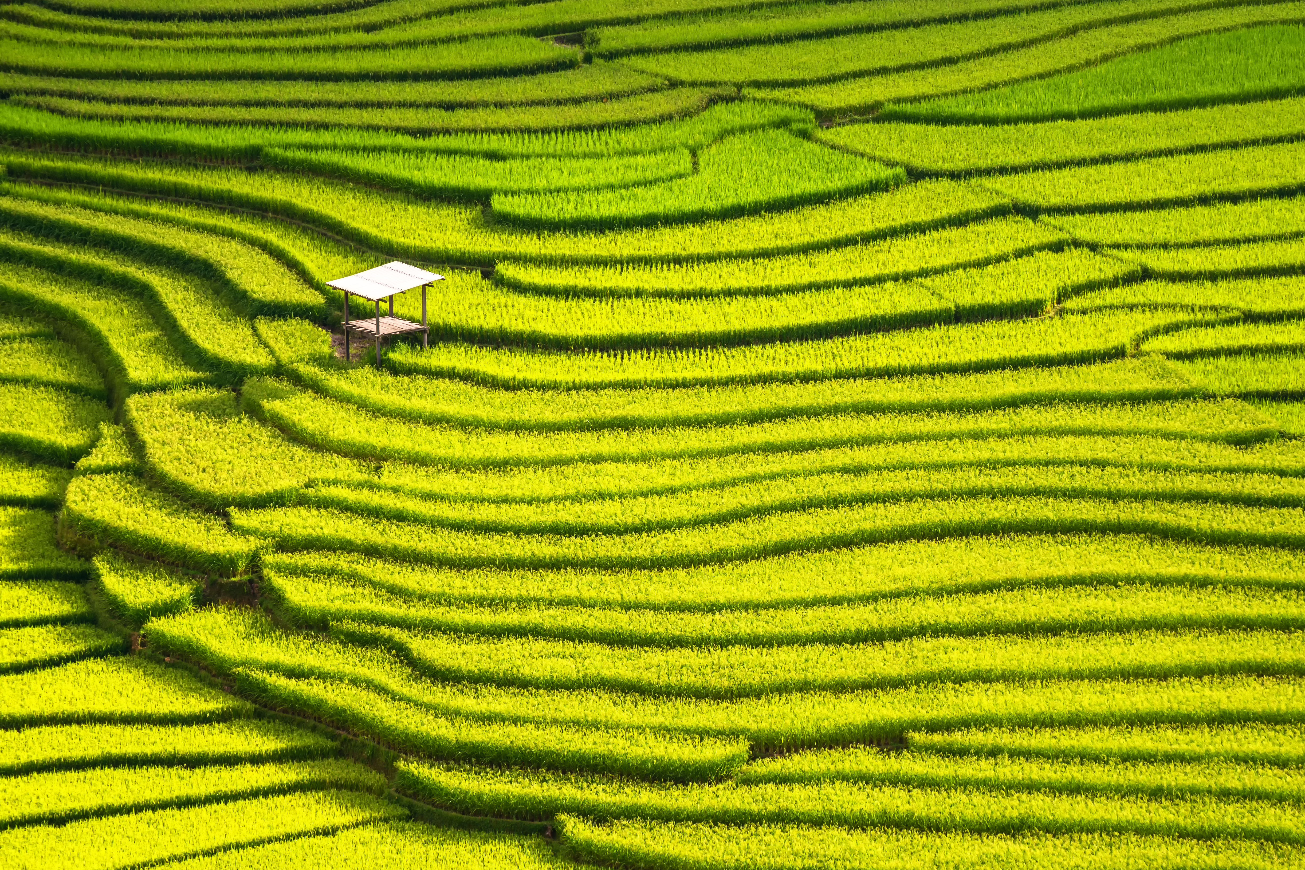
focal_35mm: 197
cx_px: 722
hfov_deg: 10.4
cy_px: 396
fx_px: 7141
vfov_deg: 7.0
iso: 200
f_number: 8
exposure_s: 1/250
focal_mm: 160
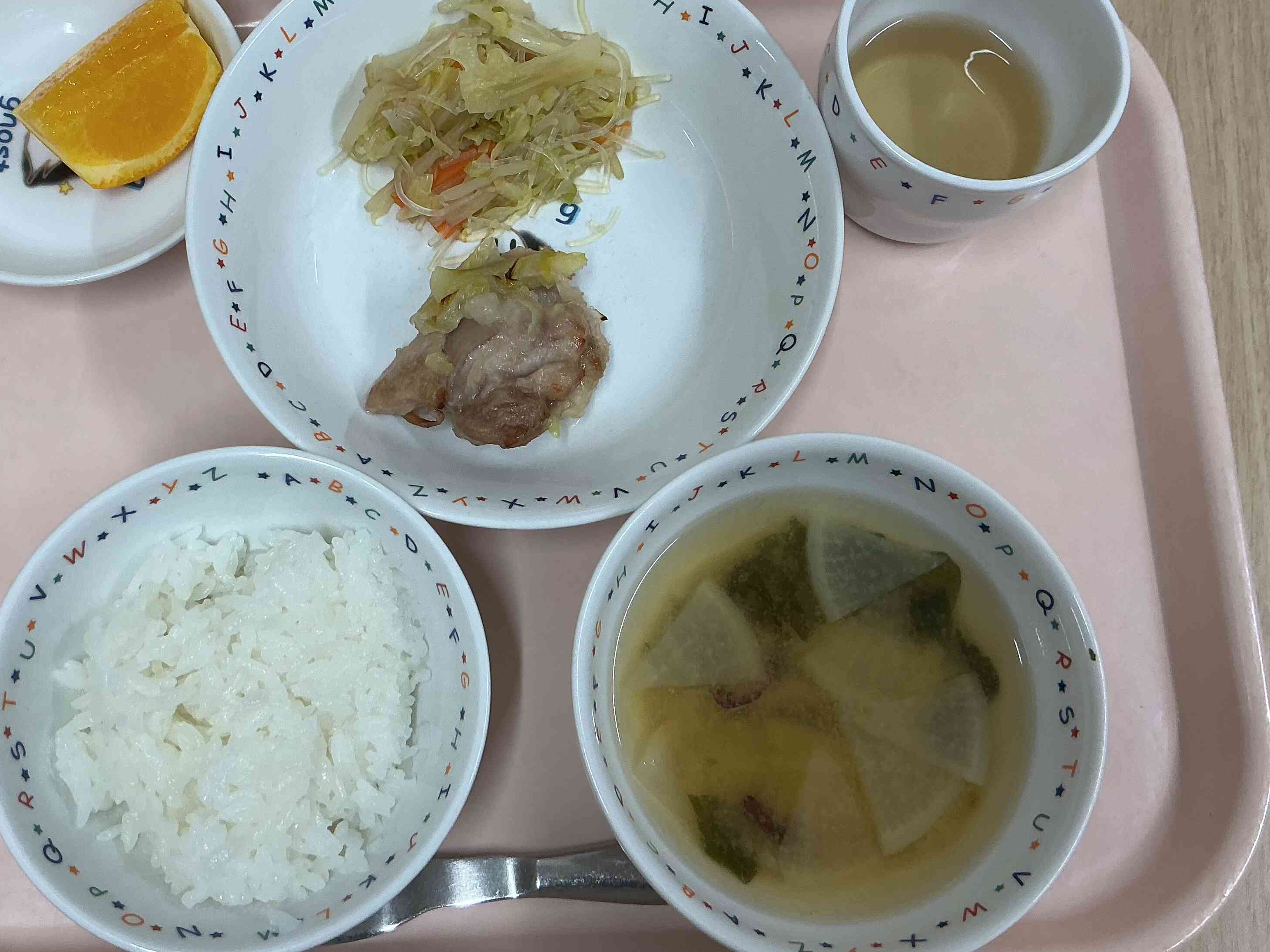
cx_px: 522
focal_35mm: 40
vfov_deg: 35.9
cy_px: 390
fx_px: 1467
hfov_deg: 46.6
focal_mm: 3
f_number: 1.8
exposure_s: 1/100
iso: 40
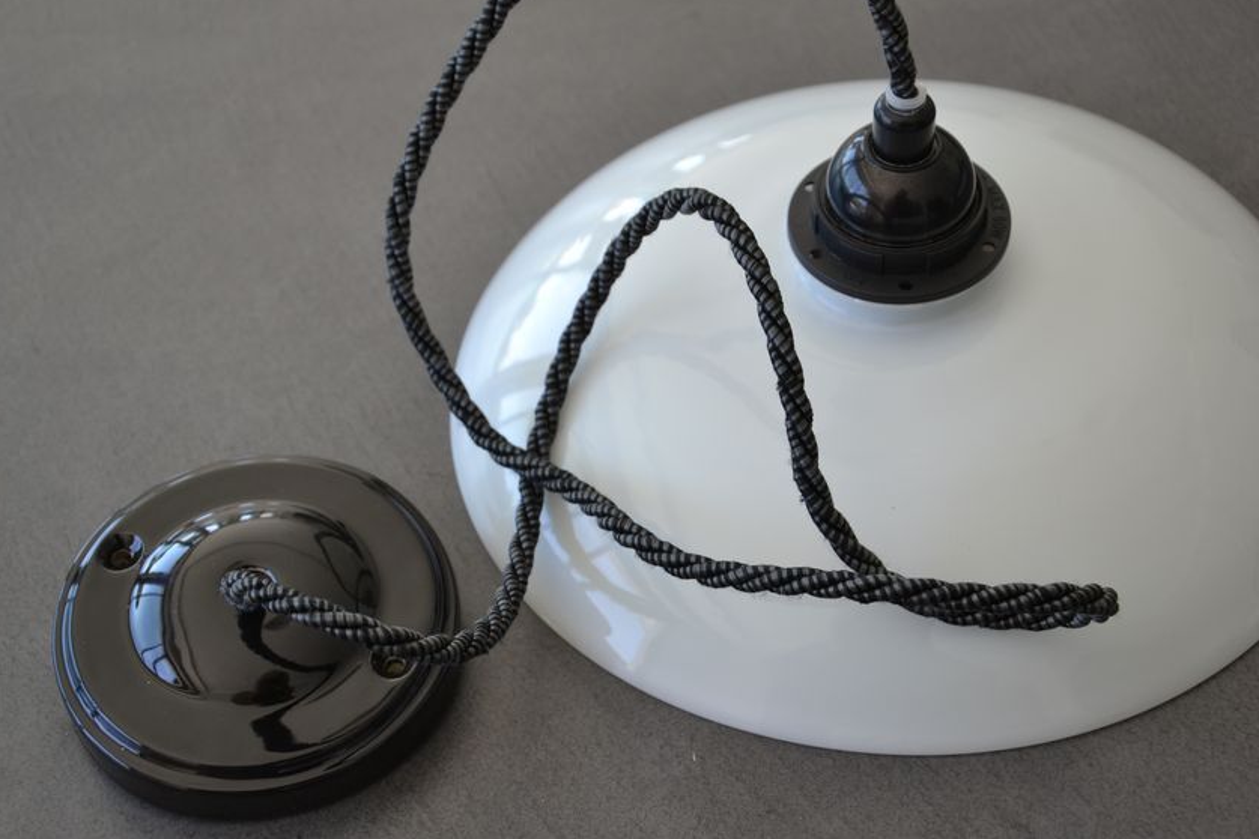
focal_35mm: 69
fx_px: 2396
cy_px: 415
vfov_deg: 19.9
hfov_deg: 29.4
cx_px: 622
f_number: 5.6
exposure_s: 1/125
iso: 280
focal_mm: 45
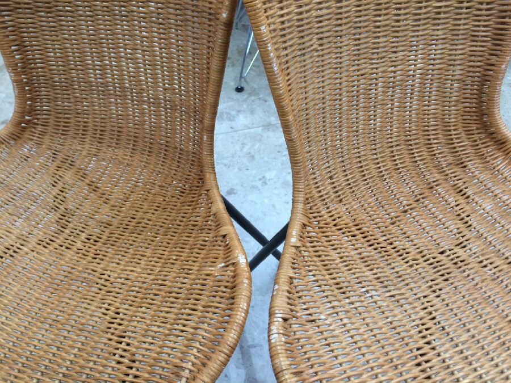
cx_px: 256
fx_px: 428
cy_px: 192
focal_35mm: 29
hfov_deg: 61.7
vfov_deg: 48.2
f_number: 2.2
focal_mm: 4.15
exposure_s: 1/30
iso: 50
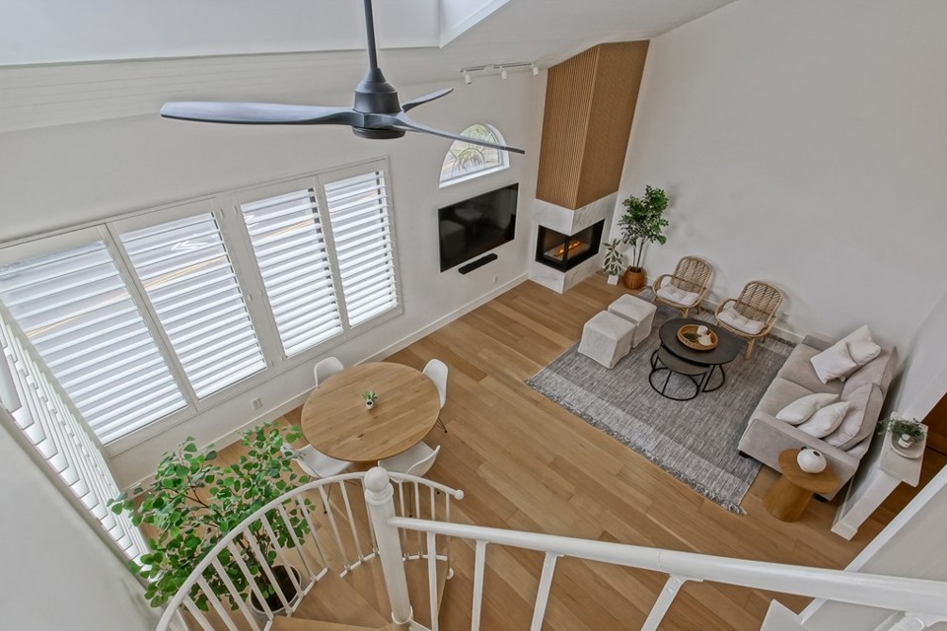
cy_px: 335
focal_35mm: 16
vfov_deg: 73.7
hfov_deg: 96.7
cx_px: 491
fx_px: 421
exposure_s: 1/60
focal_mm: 10
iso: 320
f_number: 8
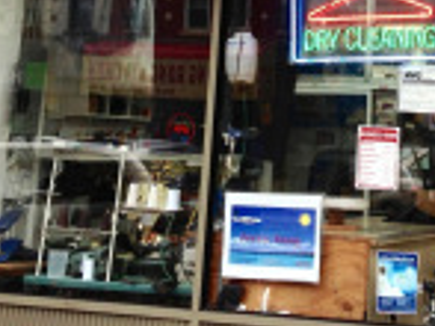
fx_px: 1268
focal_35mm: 101
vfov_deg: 13.8
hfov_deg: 19.2
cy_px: -154
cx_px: 367
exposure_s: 1/120
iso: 64
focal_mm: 4.13
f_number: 2.4
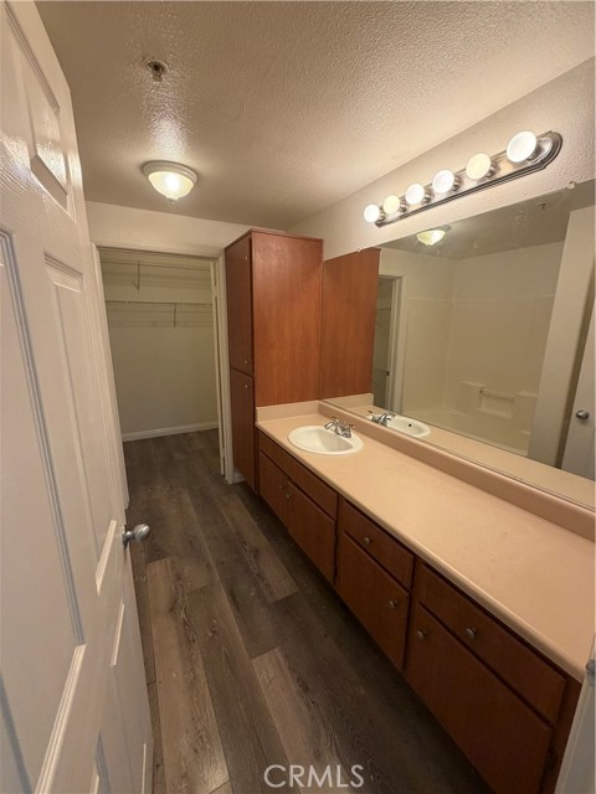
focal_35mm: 14
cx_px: 298
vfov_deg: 102.1
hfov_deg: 85.7
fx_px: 321
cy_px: 397
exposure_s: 1/120
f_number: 2.2
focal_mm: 2.22
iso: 250
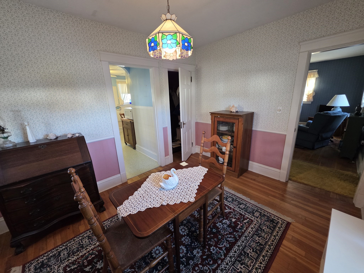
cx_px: 182
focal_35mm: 13
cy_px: 136
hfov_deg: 106.2
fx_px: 137
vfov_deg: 89.9
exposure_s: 1/60
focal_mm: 2.2
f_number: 1.9
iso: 400
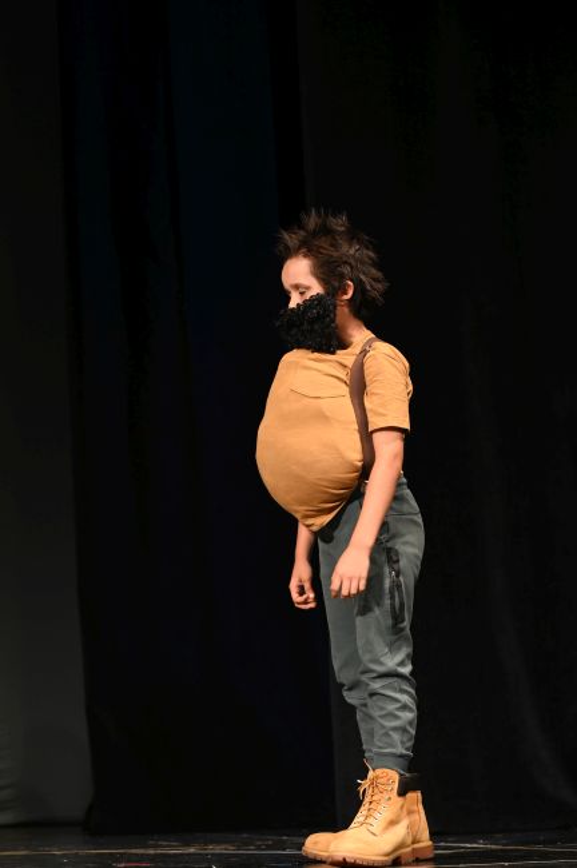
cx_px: 288
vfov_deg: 21.5
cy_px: 434
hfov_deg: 14.4
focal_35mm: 95
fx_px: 2289
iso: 3200
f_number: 4.5
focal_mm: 95
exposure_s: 1/200
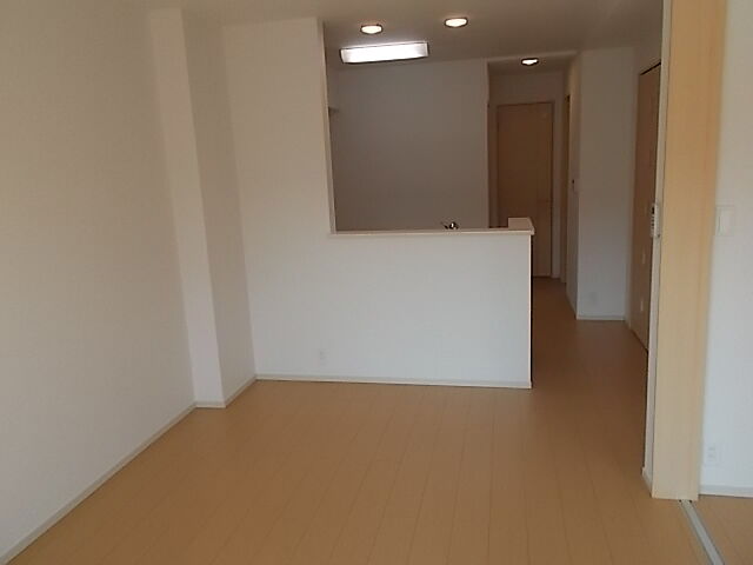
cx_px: 376
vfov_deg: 53.1
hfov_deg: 67.3
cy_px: 282
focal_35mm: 26
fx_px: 566
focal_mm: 4.6
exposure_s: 1/250
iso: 320
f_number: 3.2
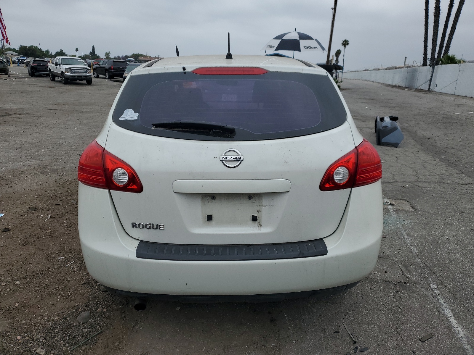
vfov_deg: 53.1
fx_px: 356
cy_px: 178
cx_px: 237
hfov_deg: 67.3
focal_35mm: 26
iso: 50
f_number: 1.5
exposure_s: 1/1111
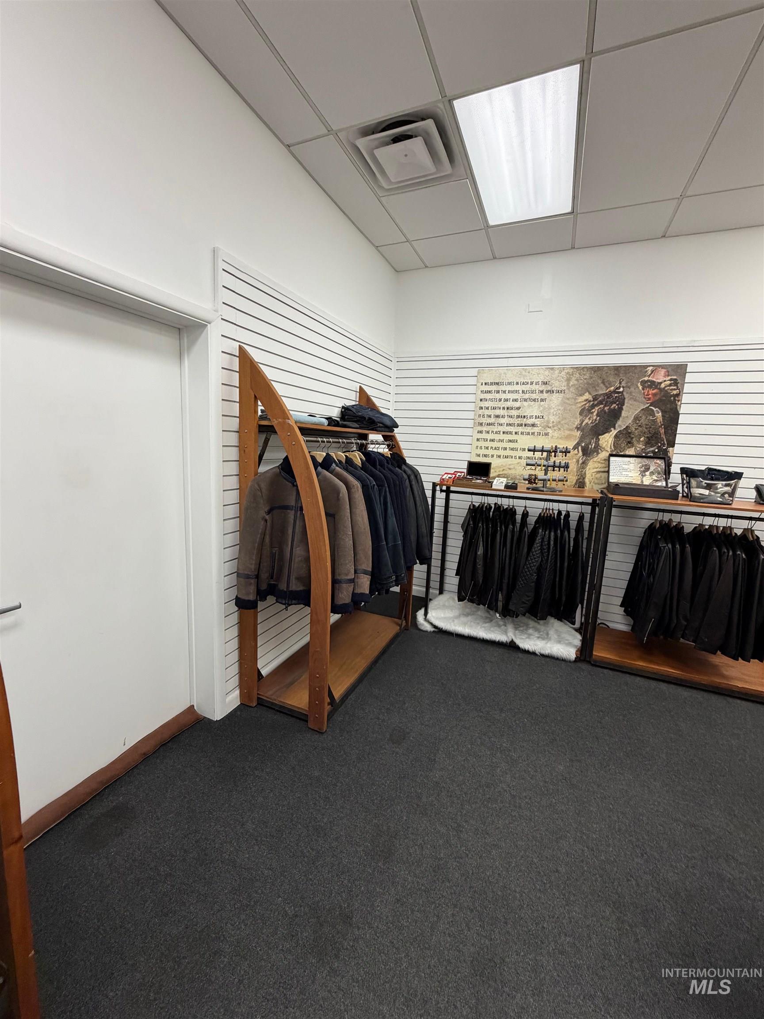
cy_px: 510
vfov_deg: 102.1
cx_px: 382
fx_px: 412
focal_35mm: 14
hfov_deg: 85.7
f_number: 2.2
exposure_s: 1/120
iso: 250
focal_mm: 2.22
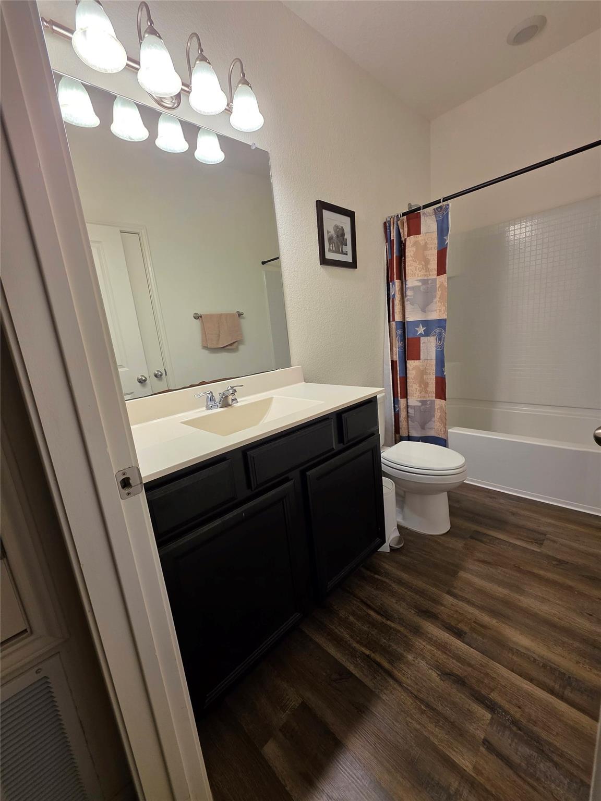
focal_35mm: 13
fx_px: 301
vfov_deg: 106.2
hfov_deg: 89.9
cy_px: 400
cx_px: 300
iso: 125
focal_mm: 2.2
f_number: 1.9
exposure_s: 1/120
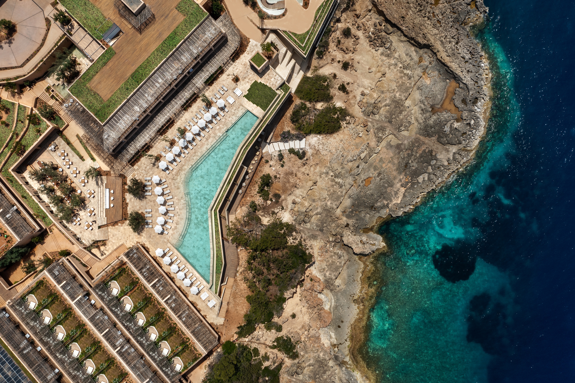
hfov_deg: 65.5
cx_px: 288
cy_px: 192
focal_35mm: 28
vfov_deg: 46.4
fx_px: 447
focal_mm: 10.26
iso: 100
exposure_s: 1/640
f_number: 6.3
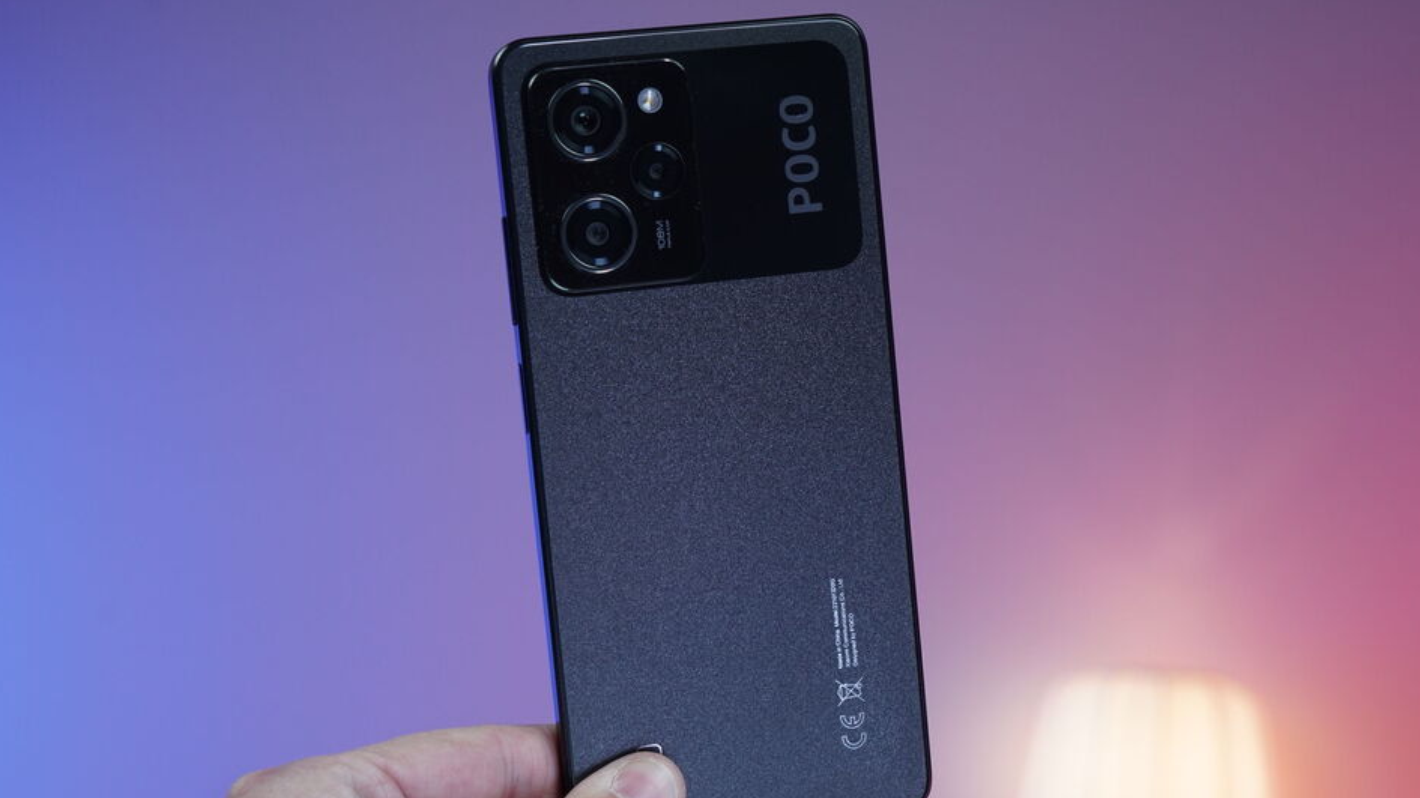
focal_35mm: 49
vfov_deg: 24.4
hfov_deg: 42.1
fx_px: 1845
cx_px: 713
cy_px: 440
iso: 1000
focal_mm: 46
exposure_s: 1/160
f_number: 7.1
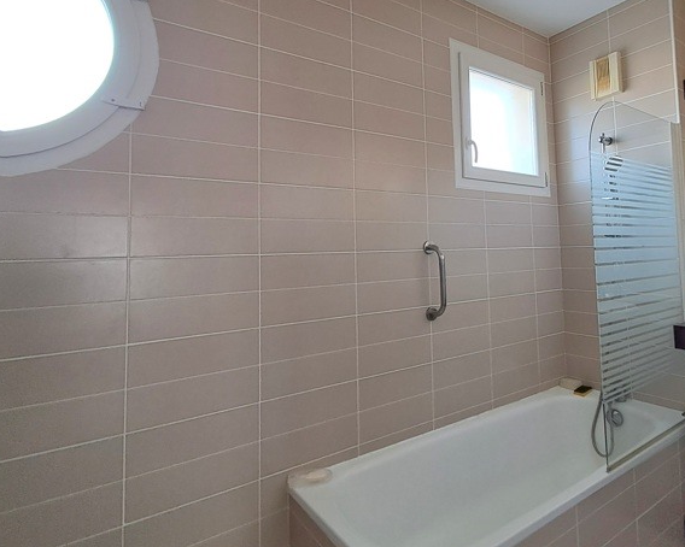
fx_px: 446
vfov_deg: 62.6
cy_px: 224
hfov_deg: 74.2
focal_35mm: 22
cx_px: 412
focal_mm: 1.64
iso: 80
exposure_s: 1/40
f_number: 2.2
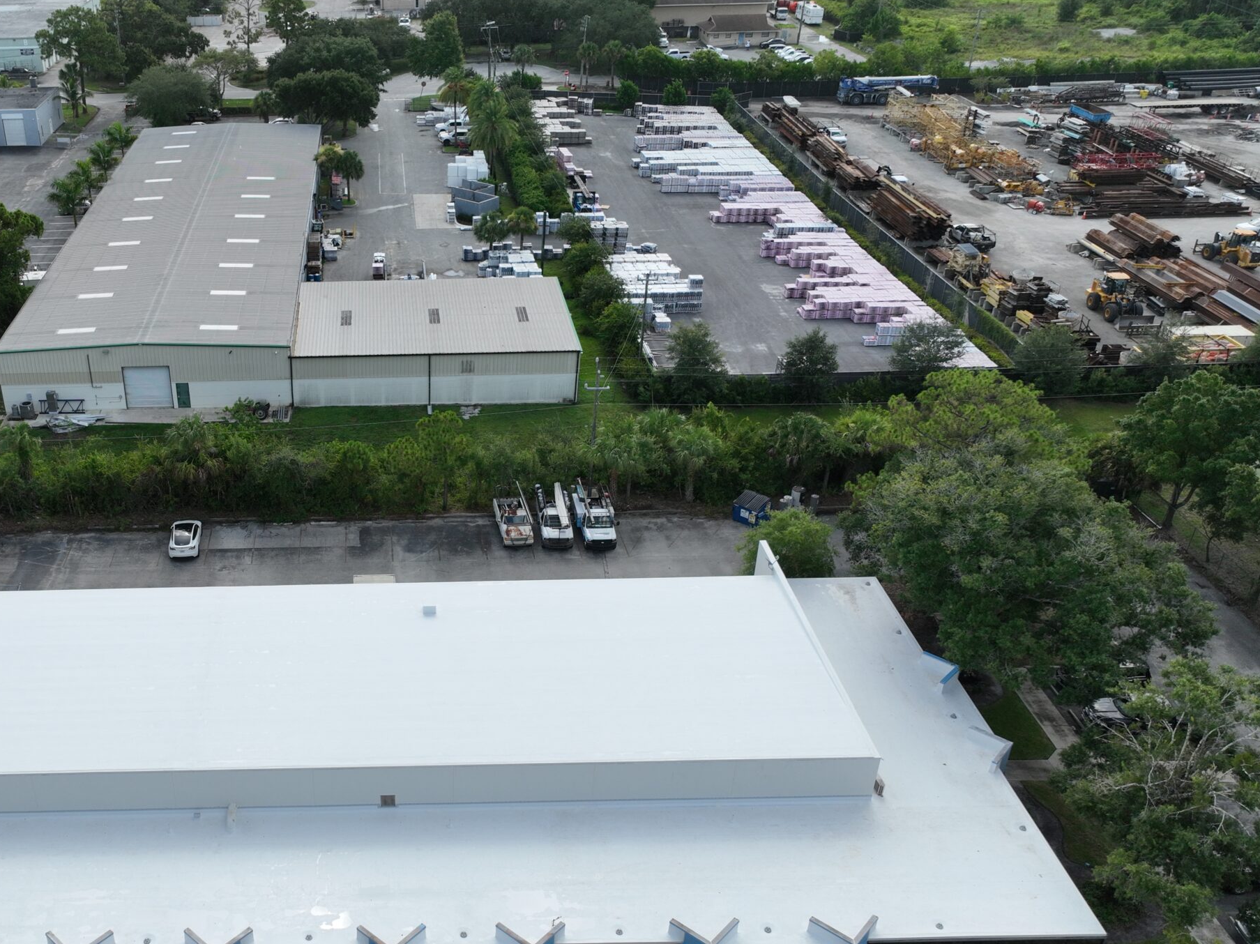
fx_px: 1237
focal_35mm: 34
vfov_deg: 41.6
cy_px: 553
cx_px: 370
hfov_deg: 52.4
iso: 140
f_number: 2.8
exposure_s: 1/200
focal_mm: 12.29
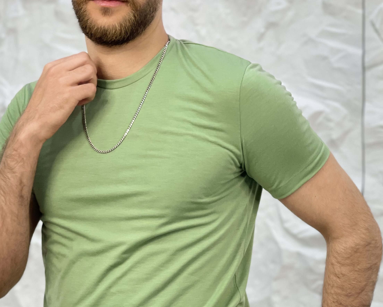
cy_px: 183
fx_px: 1292
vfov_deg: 13.5
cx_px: 176
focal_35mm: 114
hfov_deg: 16.9
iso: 100
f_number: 2.2
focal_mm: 7.5
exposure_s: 1/100
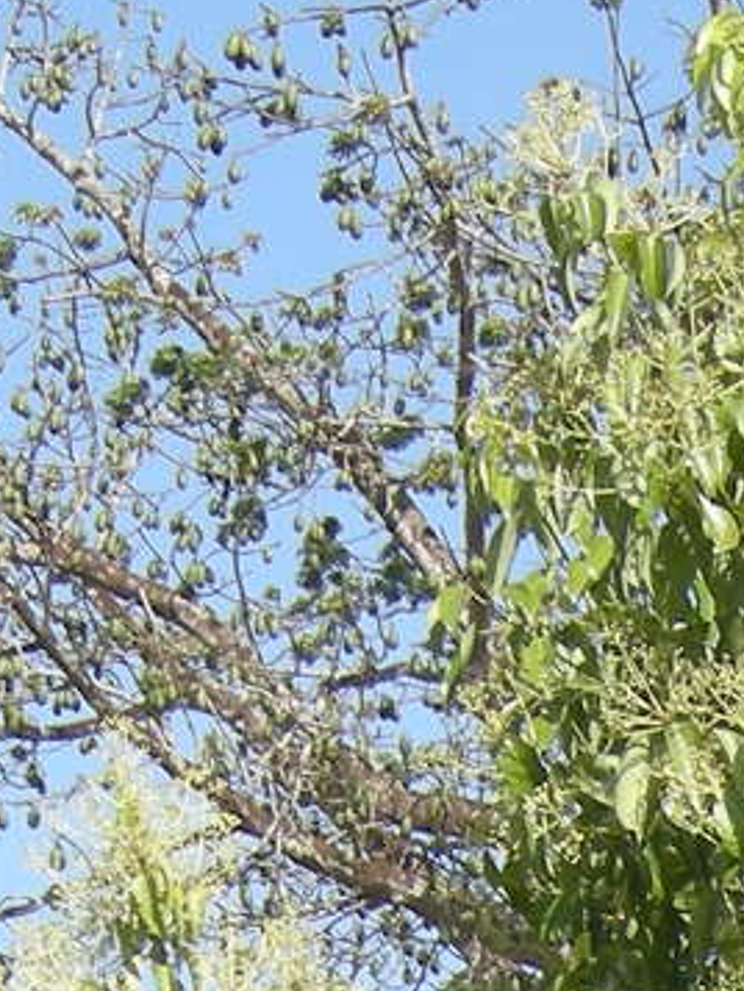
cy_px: 2512
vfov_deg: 7.7
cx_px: 1394
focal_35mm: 235
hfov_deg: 6.2
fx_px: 6730
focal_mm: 7.5
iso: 64
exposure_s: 1/199
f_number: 4.8
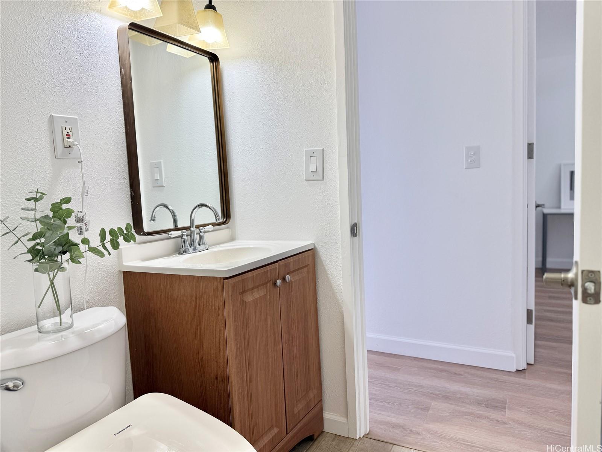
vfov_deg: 56.8
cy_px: 226
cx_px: 301
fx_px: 417
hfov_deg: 71.6
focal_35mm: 24
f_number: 1.78
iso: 80
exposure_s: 1/222
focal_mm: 6.76
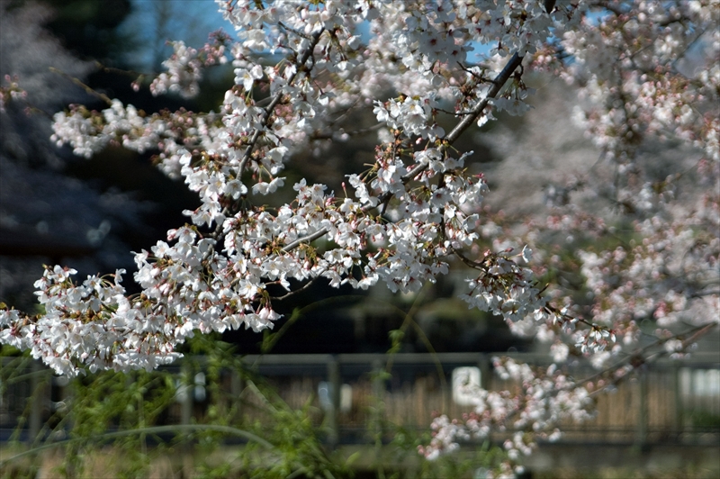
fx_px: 3297
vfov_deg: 8.3
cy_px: 240
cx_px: 360
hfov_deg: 12.5
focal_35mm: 165
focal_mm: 110
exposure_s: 1/2000
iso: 400
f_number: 5.6
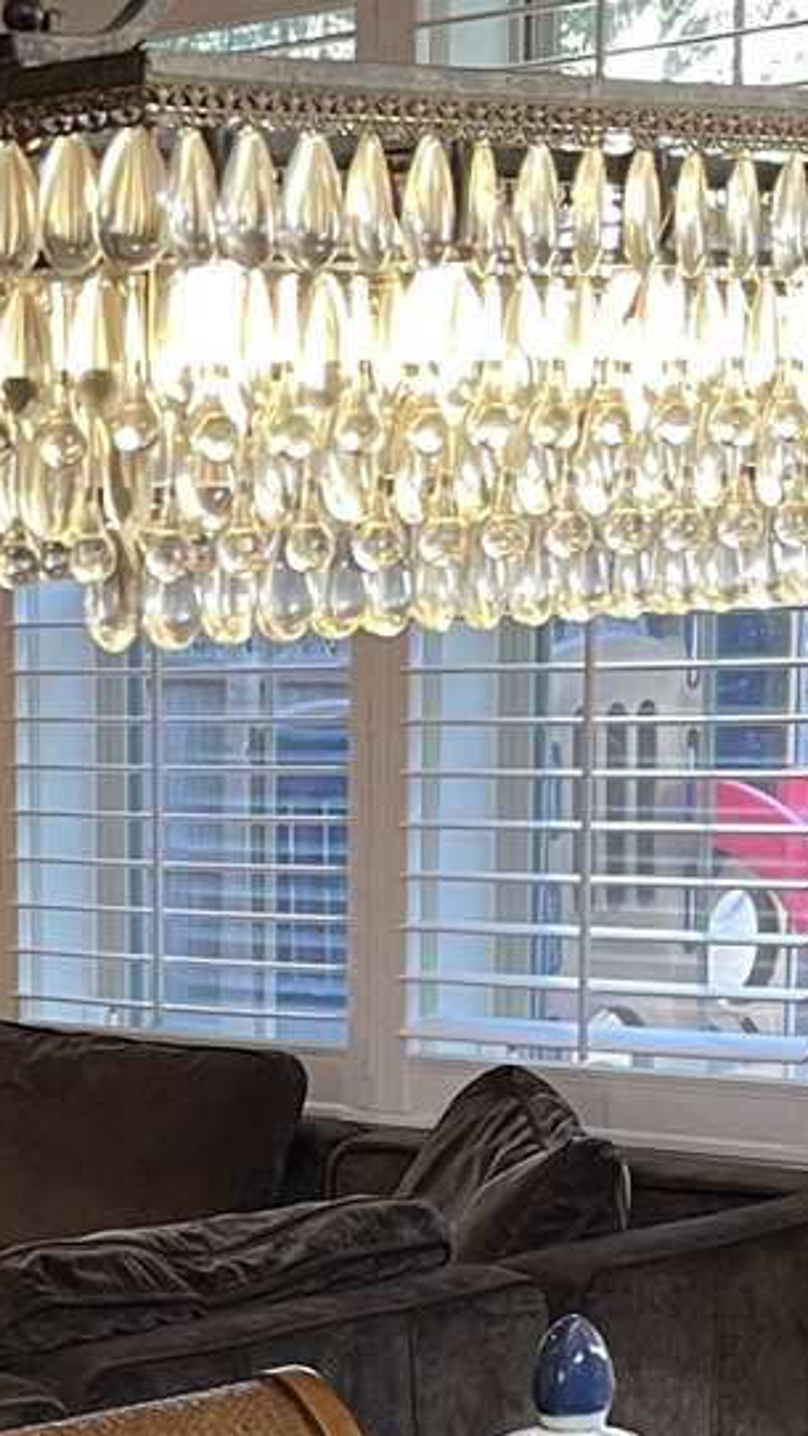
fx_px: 4074
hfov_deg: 11.1
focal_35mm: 107
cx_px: -236
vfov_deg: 19.4
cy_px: 1462
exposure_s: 1/60
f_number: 1.6
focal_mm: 5.1
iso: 100
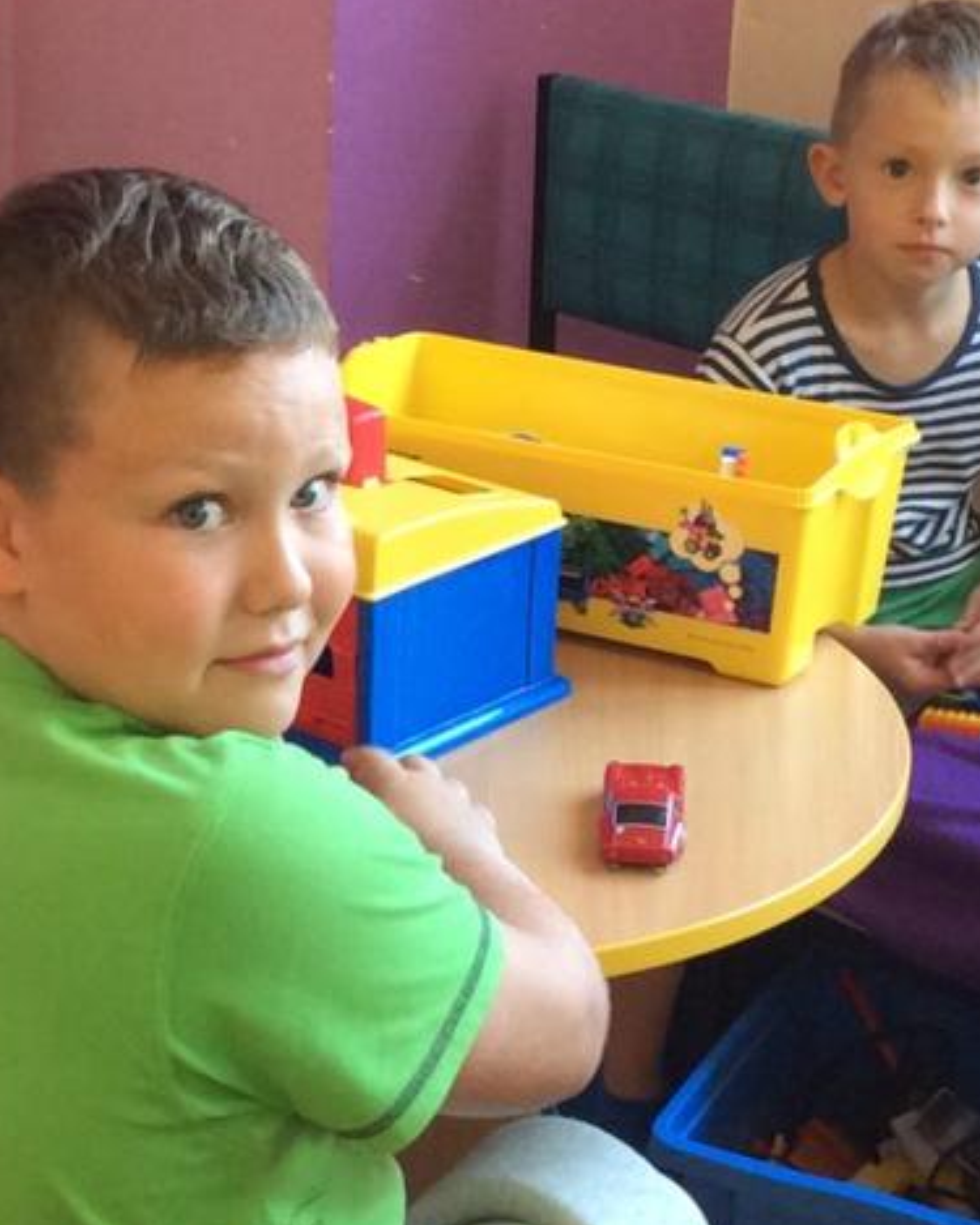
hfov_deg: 17.1
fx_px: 3228
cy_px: 727
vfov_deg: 21.5
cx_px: 136
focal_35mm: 89
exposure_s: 1/25
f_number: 2.4
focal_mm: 3.3
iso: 64
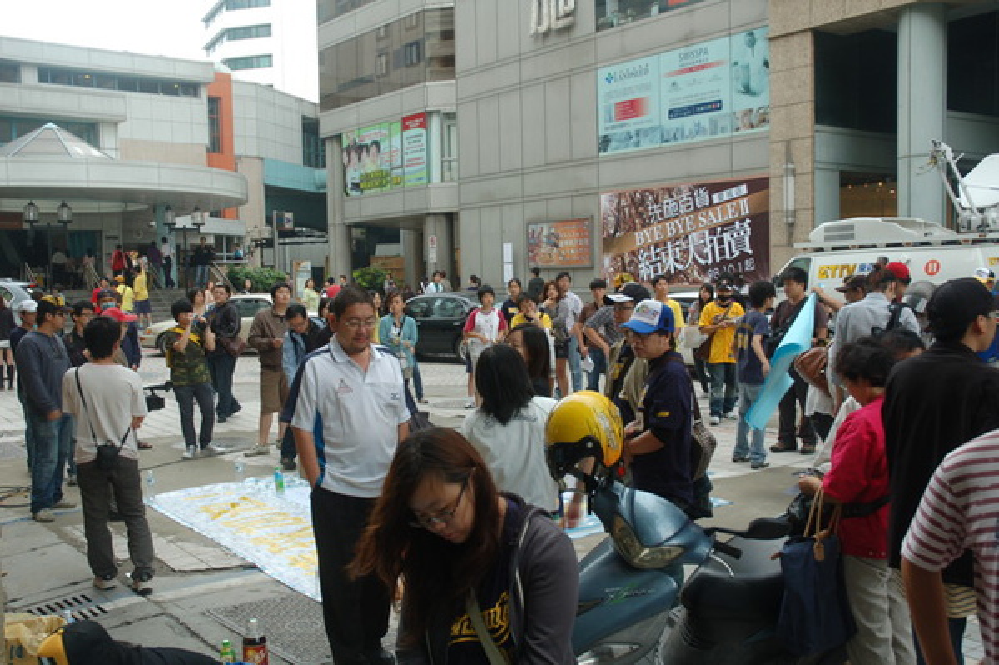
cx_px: 500
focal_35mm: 38
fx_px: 1040
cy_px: 332
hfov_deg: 51.3
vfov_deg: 35.4
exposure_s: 1/30
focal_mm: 25
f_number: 8
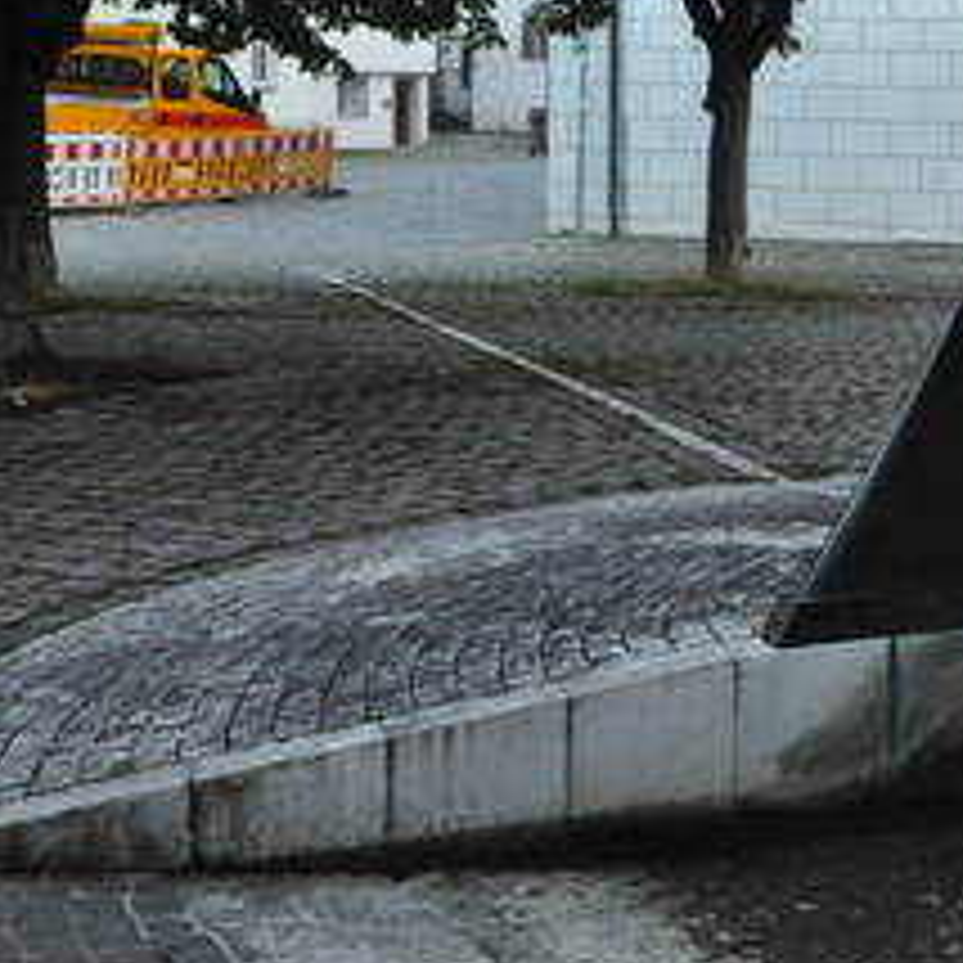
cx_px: 1179
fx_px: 1920
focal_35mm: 61
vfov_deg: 26.8
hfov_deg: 25.1
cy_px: 34
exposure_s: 1/125
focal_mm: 16
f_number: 5.6
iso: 3200
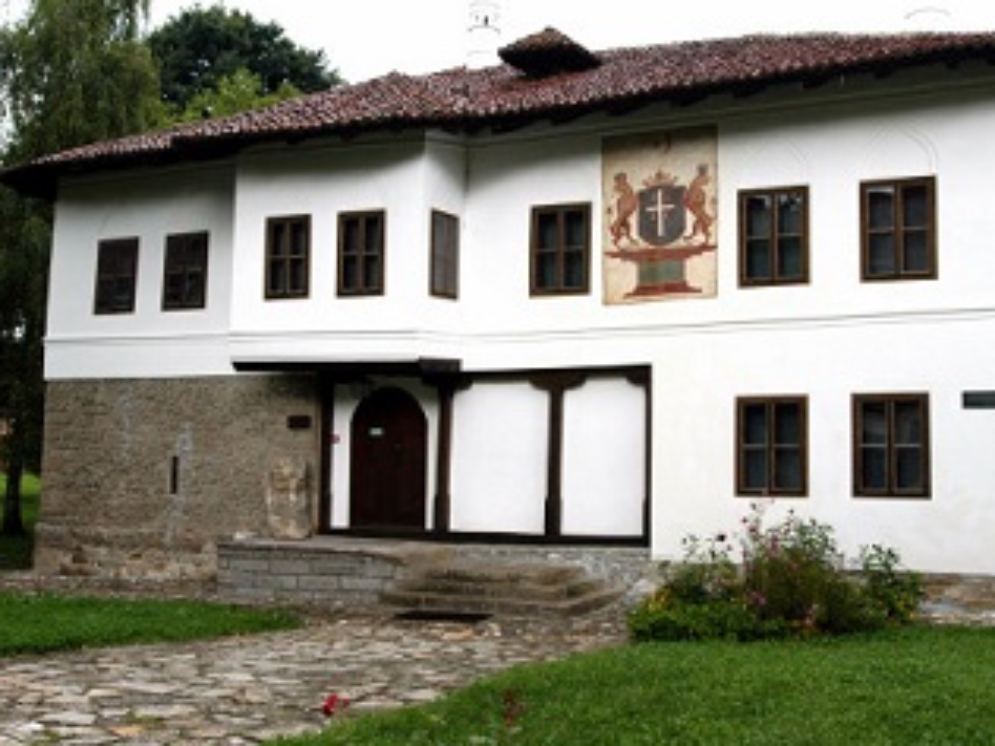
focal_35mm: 41
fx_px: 1179
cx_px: 567
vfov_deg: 35.1
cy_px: 335
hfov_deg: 45.7
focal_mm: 20
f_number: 3.5
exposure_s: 1/50
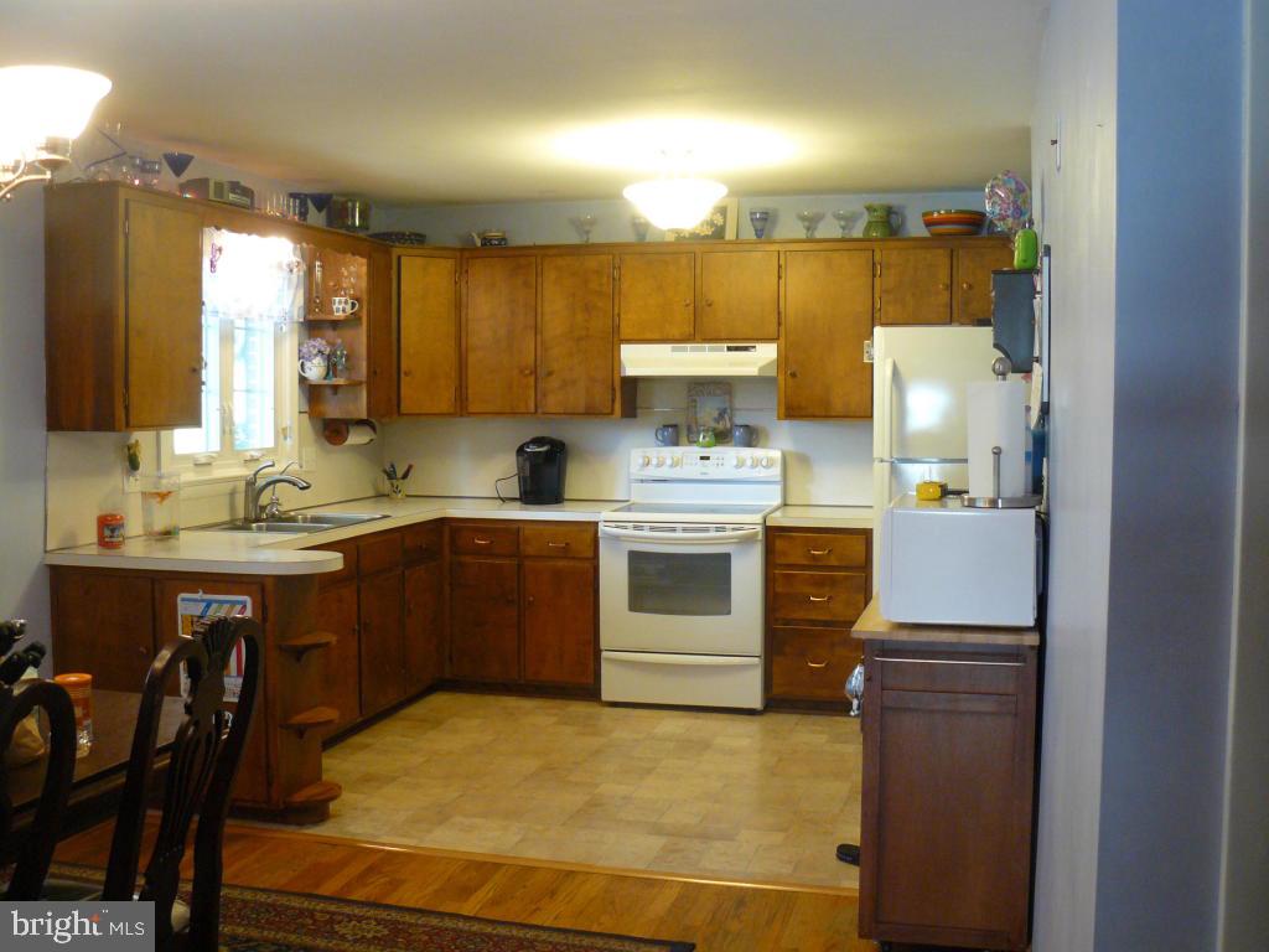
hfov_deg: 51.4
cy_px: 476
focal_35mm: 36
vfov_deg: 39.7
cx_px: 634
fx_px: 1320
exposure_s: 1/13
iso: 200
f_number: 2.8
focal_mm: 6
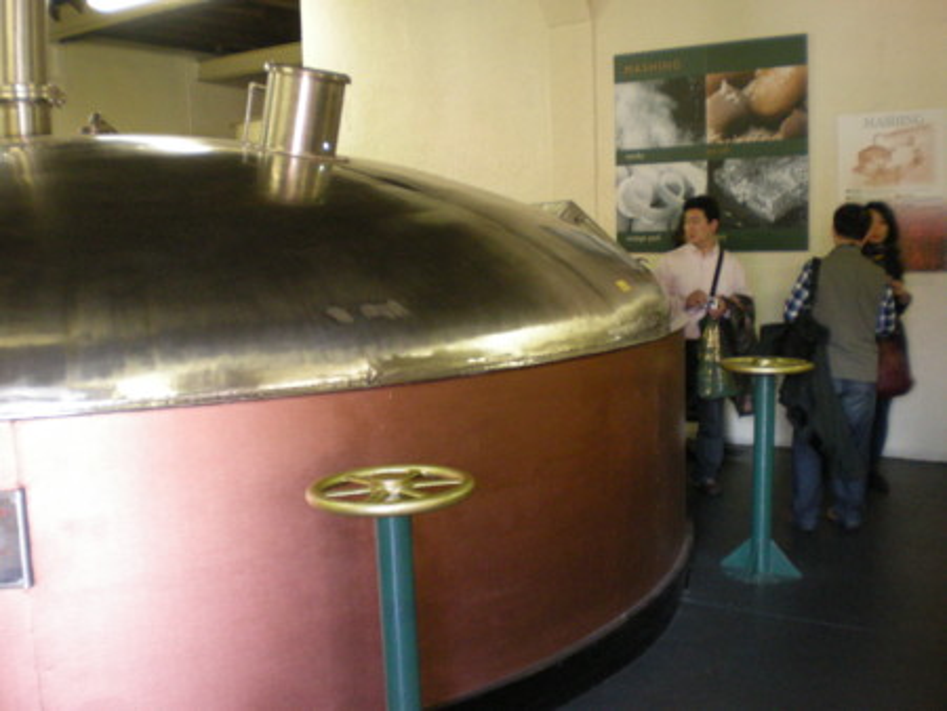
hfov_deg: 49.0
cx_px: 474
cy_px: 356
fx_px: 1040
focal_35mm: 38
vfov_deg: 37.8
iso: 379
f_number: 3.1
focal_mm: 6.3
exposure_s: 1/15
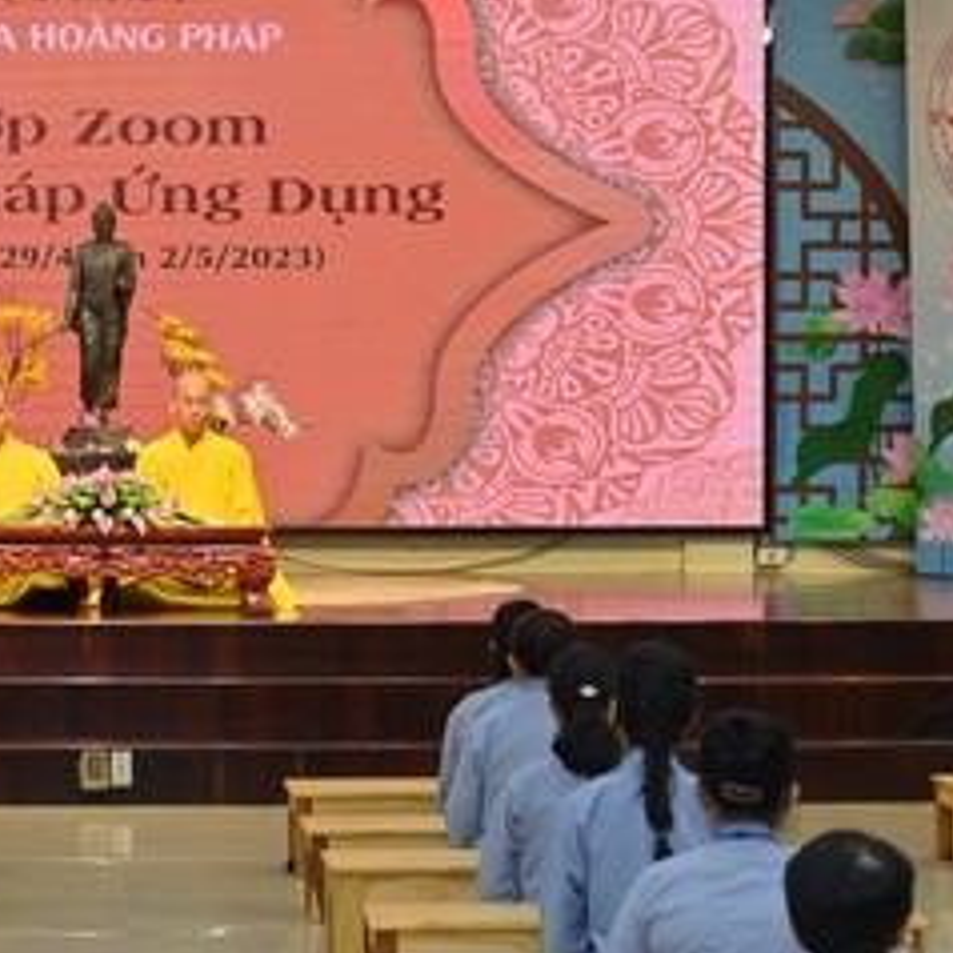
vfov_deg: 12.1
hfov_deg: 12.0
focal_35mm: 144
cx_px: 98
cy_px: 464
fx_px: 4485
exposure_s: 1/100
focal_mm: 62
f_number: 5
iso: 1250
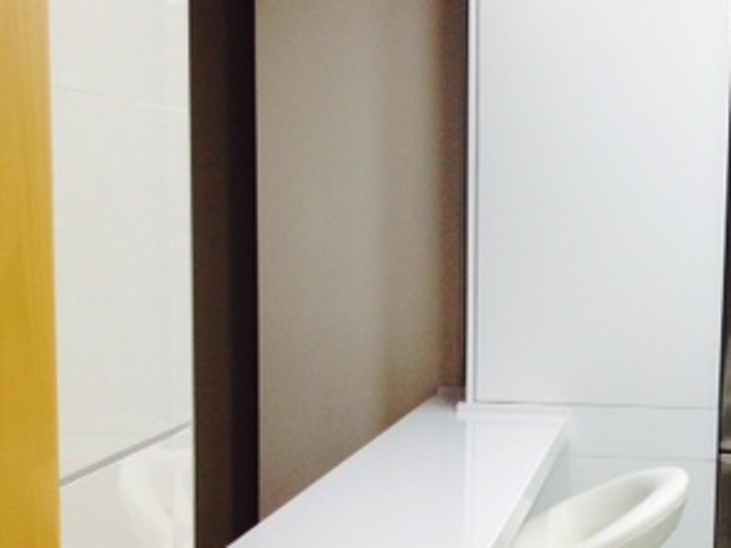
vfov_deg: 19.2
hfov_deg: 24.2
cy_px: 417
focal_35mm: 76
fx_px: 1604
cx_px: 776
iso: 50
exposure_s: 1/33
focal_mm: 4.28
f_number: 2.4
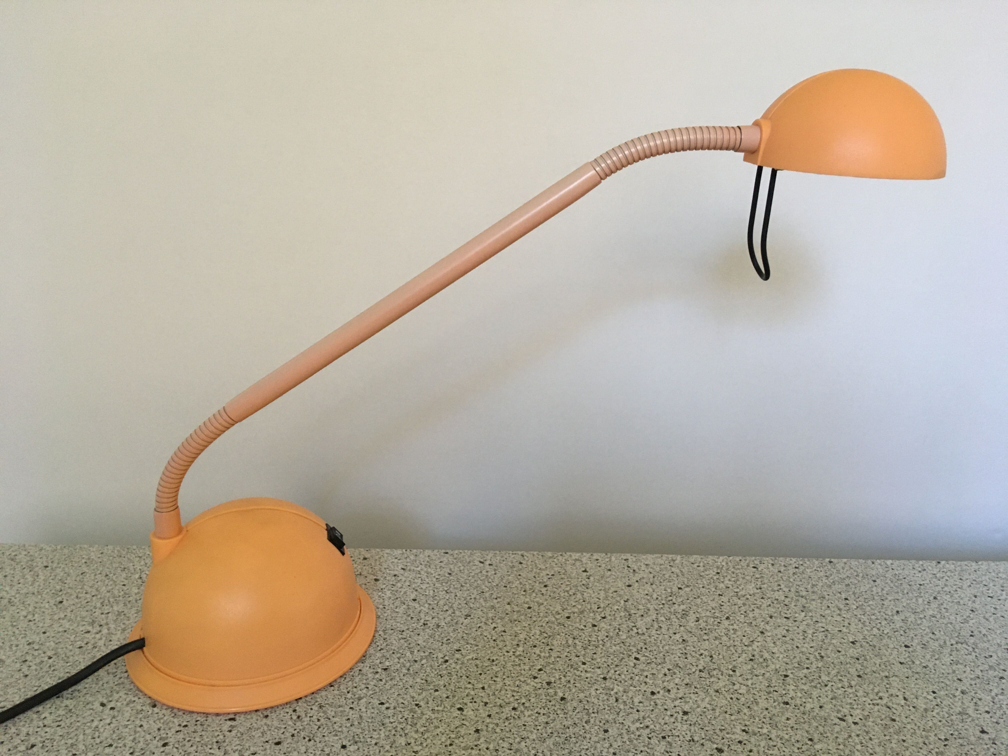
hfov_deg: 61.7
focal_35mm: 29
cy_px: 378
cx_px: 504
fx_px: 844
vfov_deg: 48.2
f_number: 2.2
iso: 160
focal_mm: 4.15
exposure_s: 1/33
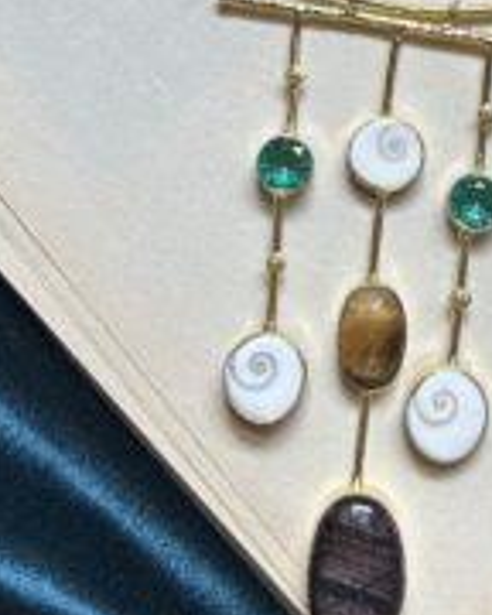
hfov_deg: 18.8
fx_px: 1474
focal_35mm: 81
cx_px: 393
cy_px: -125
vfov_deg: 21.8
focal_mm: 5.7
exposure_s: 1/121
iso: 80
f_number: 1.5
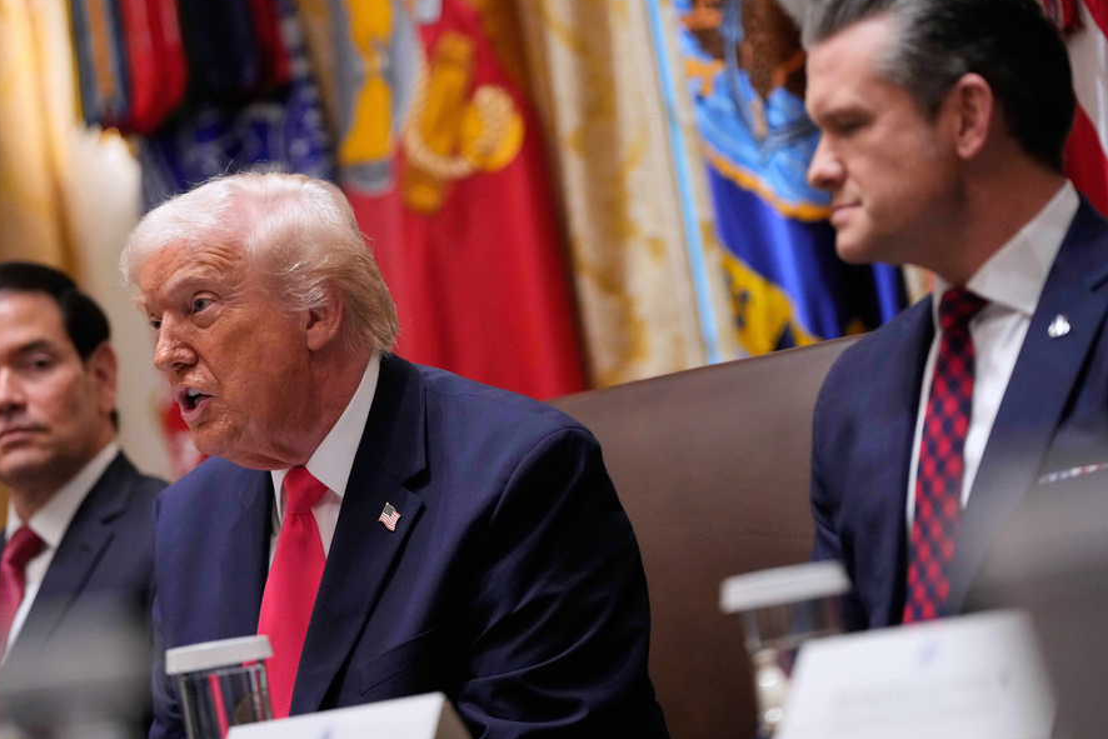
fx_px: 5017
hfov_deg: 12.6
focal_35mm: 163
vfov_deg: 8.4
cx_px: 549
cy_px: 378
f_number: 2.8
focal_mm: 141
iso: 5000
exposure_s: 1/500
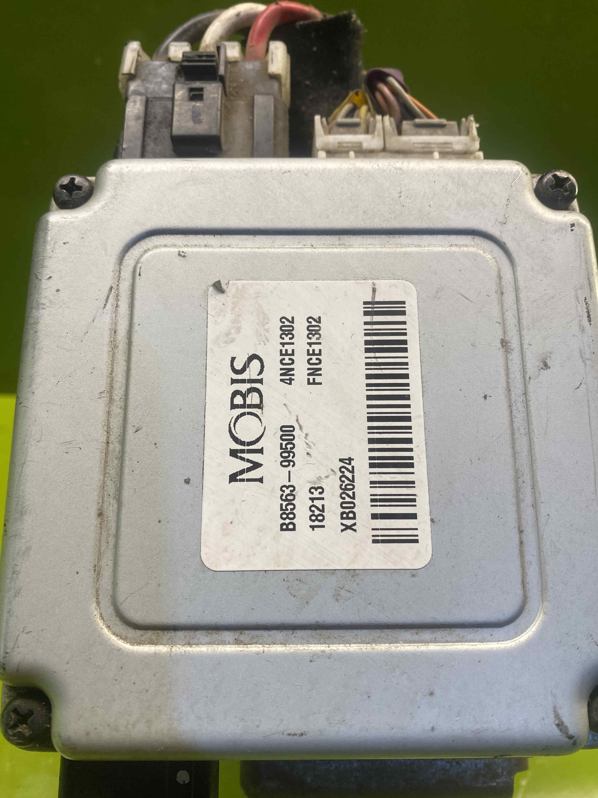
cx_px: 296
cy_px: 413
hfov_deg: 53.1
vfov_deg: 67.3
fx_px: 599
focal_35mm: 26
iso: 64
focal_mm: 4.25
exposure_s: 1/100
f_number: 1.8
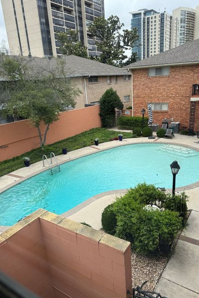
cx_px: 108
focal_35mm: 26
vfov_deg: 69.4
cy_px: 154
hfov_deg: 49.5
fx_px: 215
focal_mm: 6.76
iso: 80
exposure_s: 1/1770
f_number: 1.78
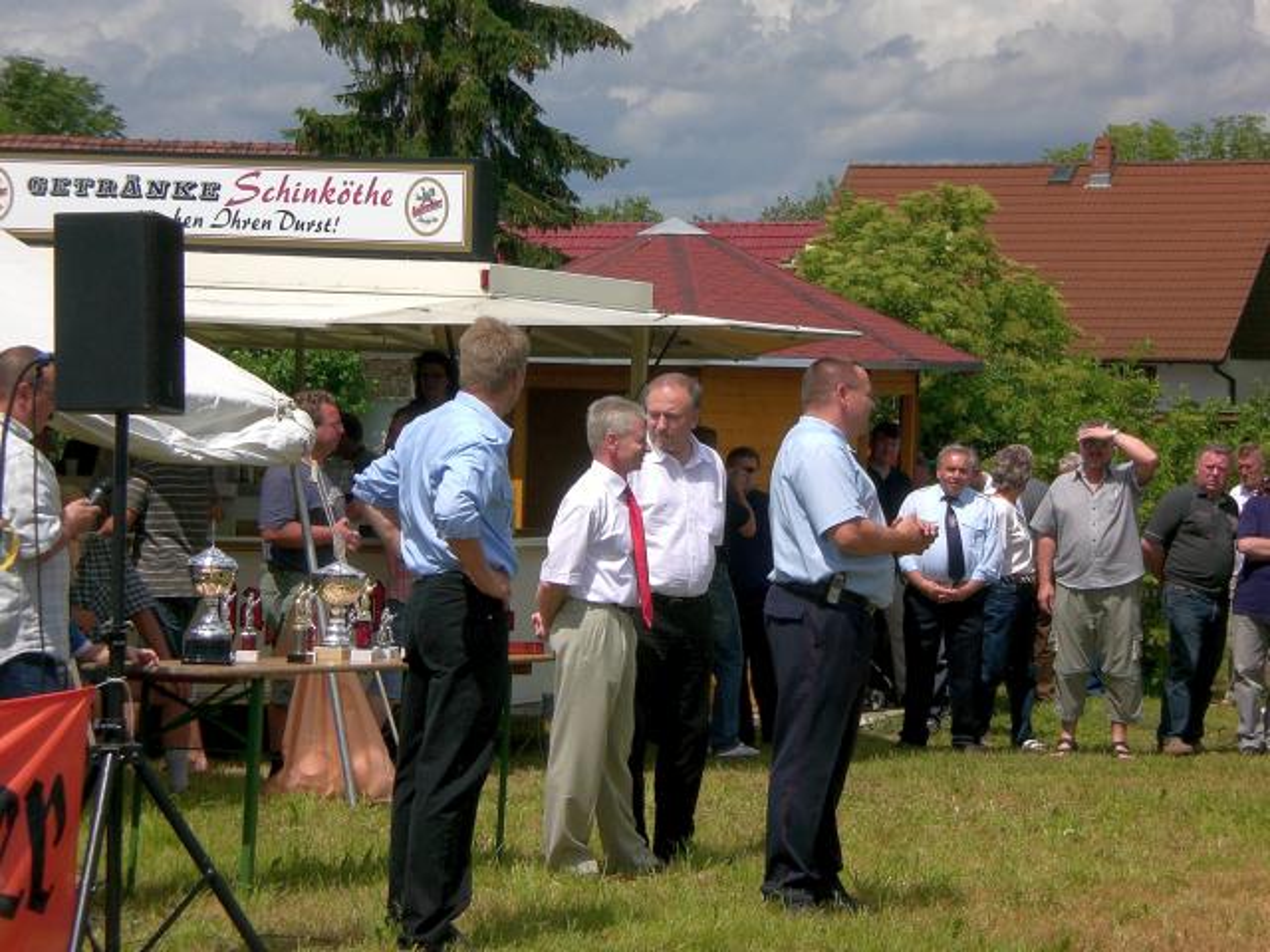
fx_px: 4182
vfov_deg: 13.0
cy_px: 476
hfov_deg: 17.3
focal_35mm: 114
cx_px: 635
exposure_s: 1/320
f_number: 8.4
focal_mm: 18.9
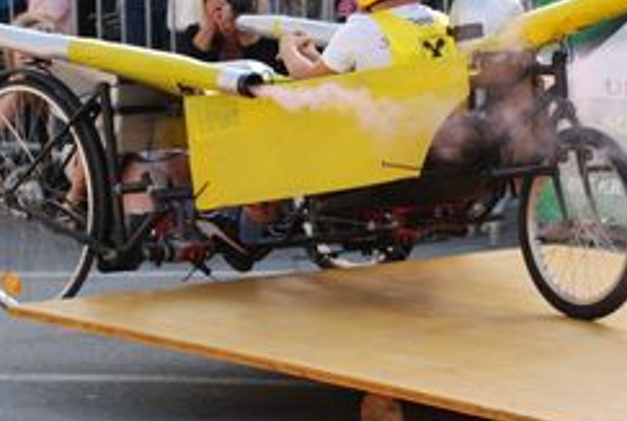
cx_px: 268
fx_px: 3856
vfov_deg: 6.2
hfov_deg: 9.3
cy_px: 105
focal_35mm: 221
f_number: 7.1
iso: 1000
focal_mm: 70
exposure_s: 1/800
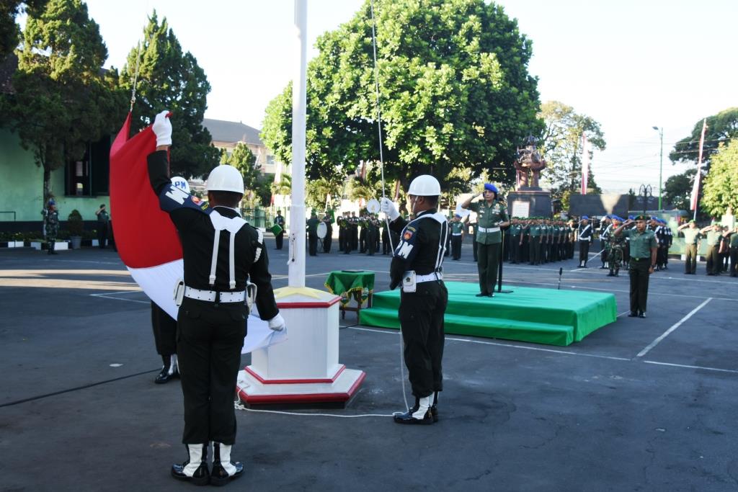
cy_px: 246
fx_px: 677
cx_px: 369
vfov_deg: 40.0
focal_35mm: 33
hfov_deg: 57.2
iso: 560
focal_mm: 22
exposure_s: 1/125
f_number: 10
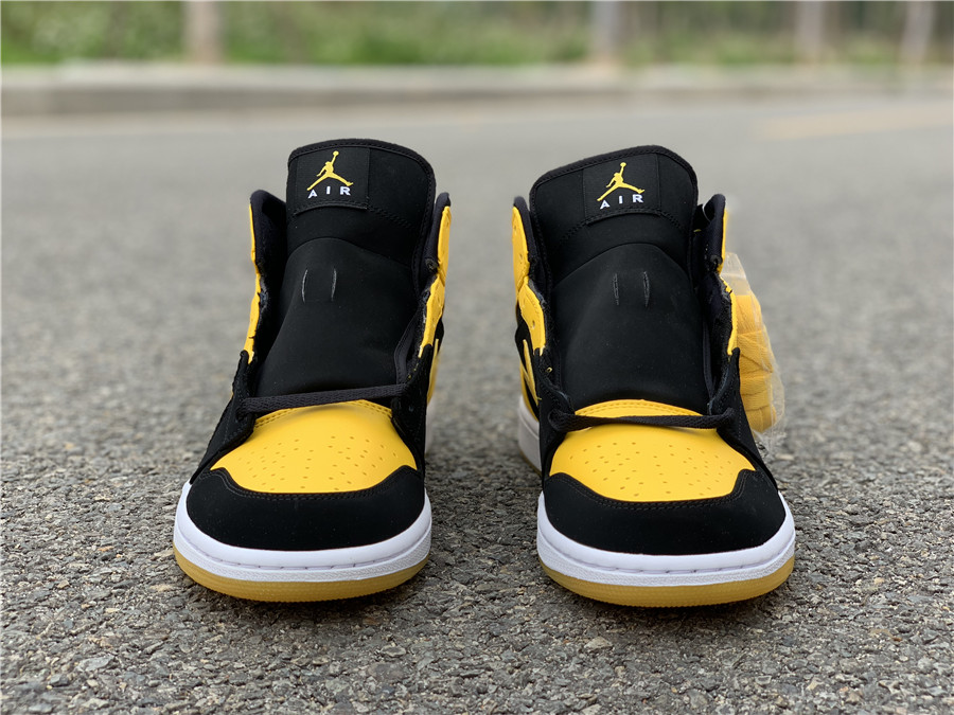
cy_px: 358
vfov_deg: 28.0
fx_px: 1433
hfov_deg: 36.8
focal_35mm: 52
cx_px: 477
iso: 16
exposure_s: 1/127
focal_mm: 6
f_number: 2.4
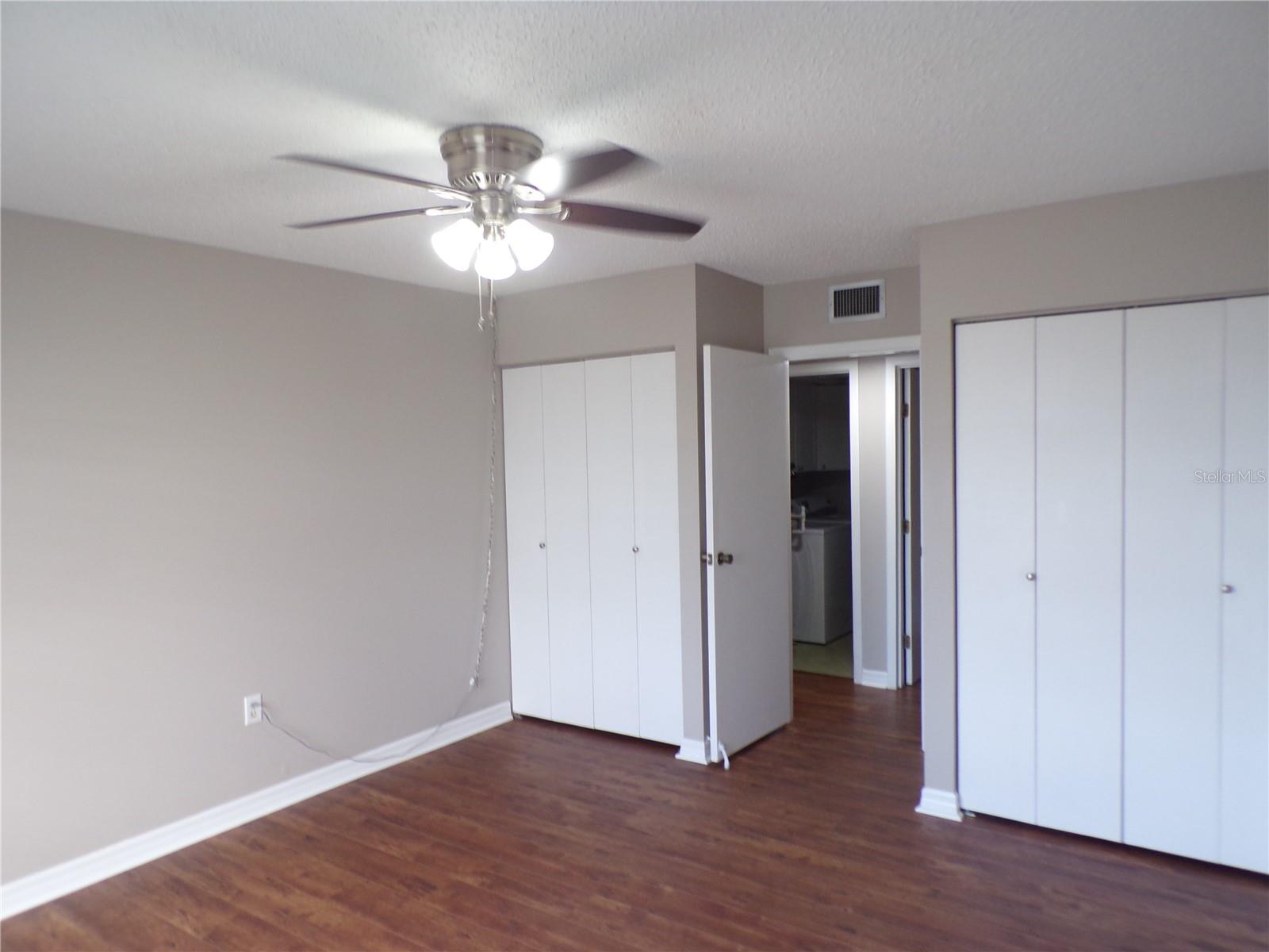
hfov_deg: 71.6
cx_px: 634
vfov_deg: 56.8
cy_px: 476
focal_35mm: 24
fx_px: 880
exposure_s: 1/34
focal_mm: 4.3
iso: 124
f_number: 3
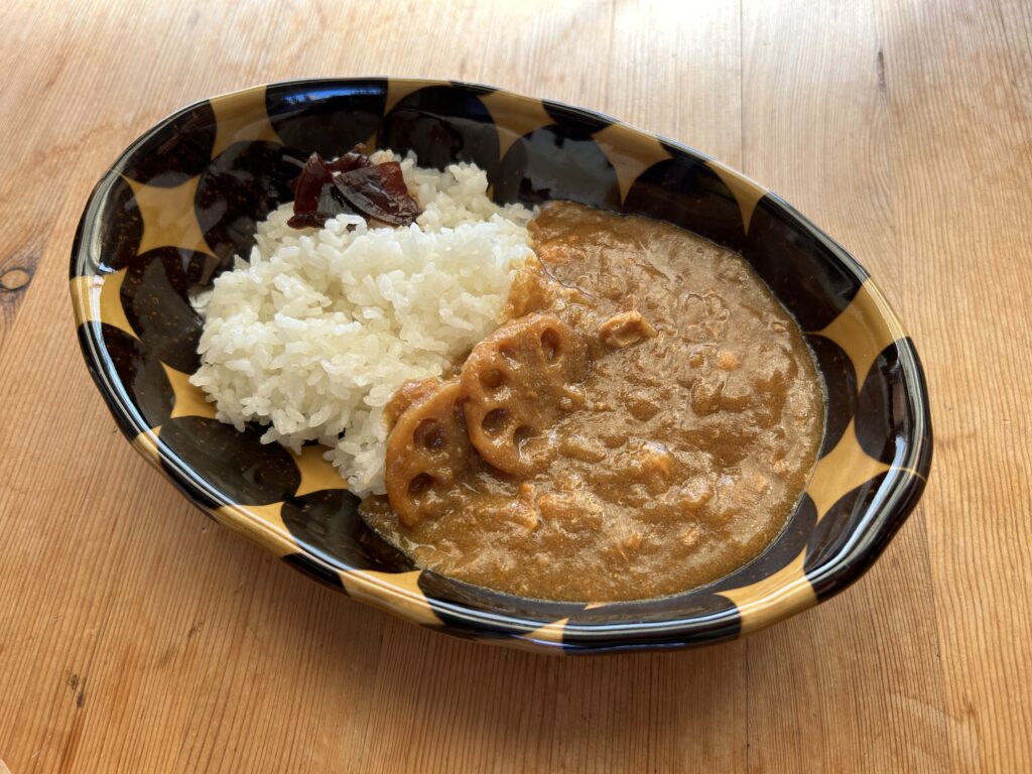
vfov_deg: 53.1
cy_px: 387
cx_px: 516
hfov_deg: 67.3
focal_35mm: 26
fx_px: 775
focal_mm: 5.7
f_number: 1.5
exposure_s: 1/121
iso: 40
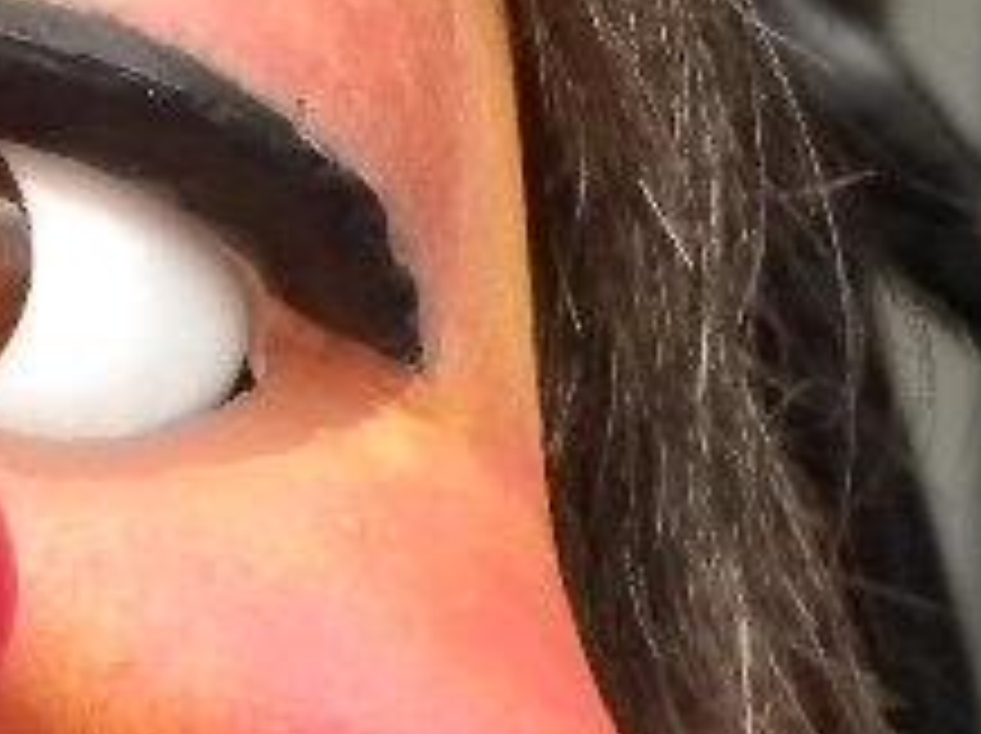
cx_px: -756
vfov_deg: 3.0
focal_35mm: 494
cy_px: 842
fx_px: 13984
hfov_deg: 4.0
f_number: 5.9
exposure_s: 1/350
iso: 400
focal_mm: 18.9
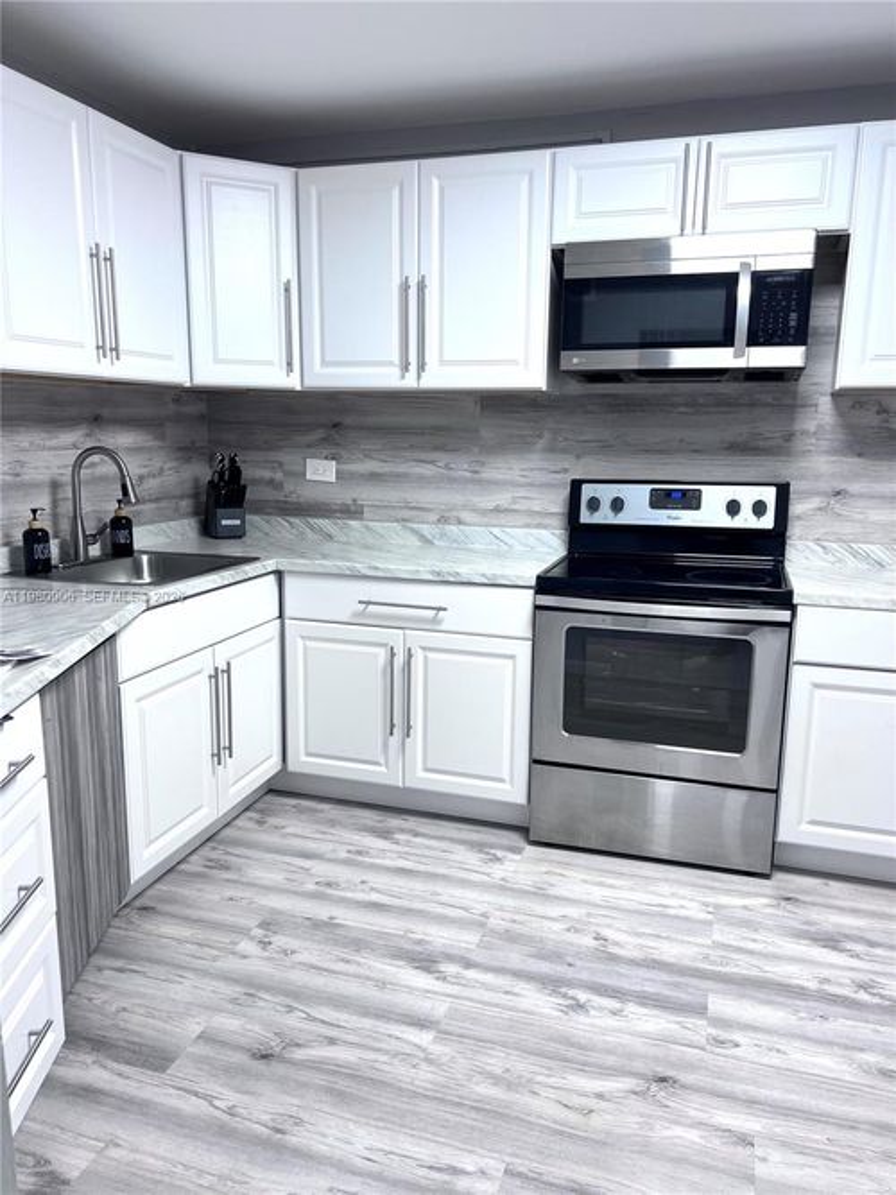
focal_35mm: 26
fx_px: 898
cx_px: 448
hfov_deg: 53.0
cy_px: 598
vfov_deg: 67.3
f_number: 1.5
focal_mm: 5.7
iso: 80
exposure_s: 1/60
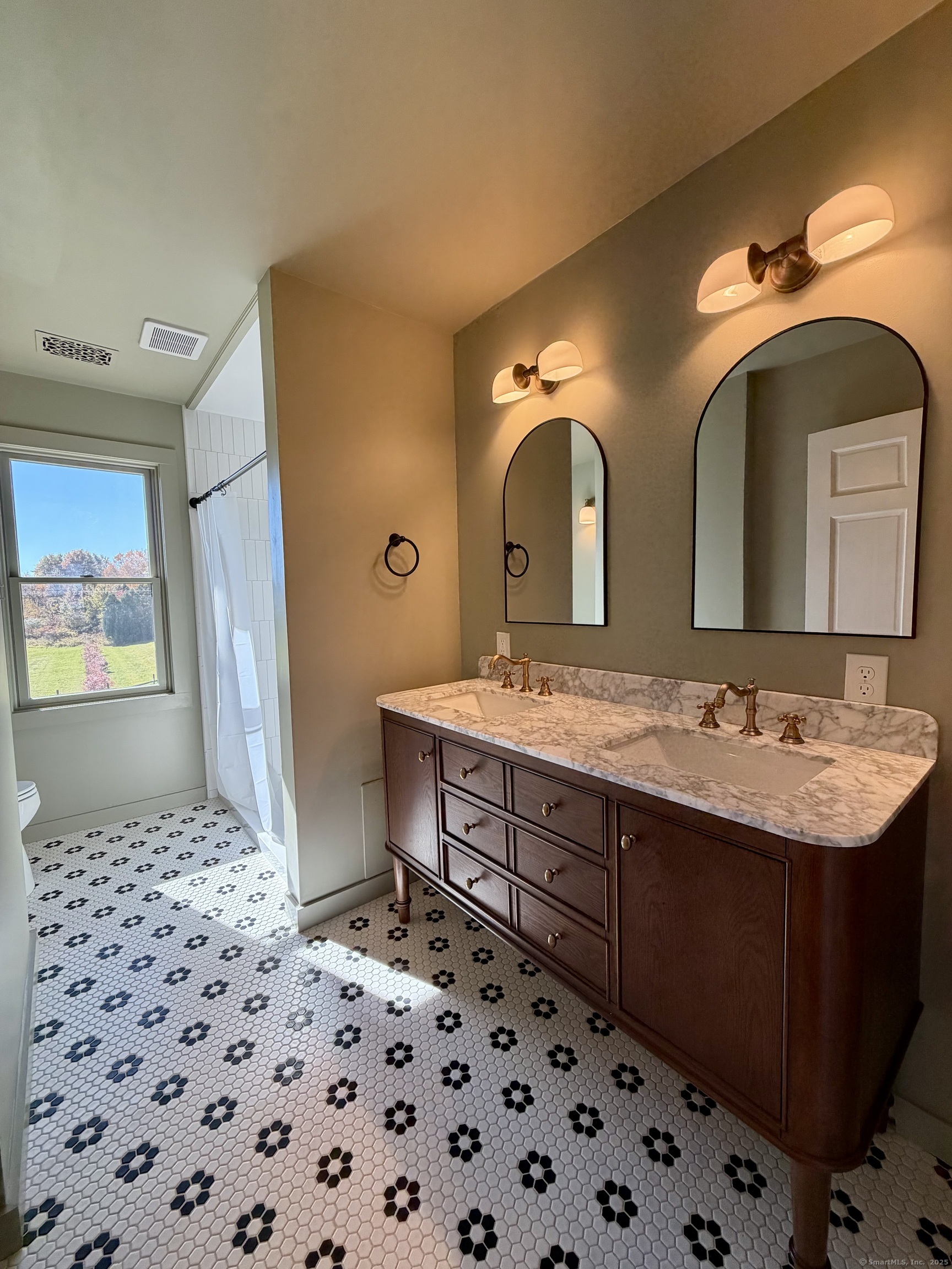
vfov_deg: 102.1
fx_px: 513
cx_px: 476
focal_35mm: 14
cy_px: 634
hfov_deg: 85.7
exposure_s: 1/120
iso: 80
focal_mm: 2.22
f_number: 2.2
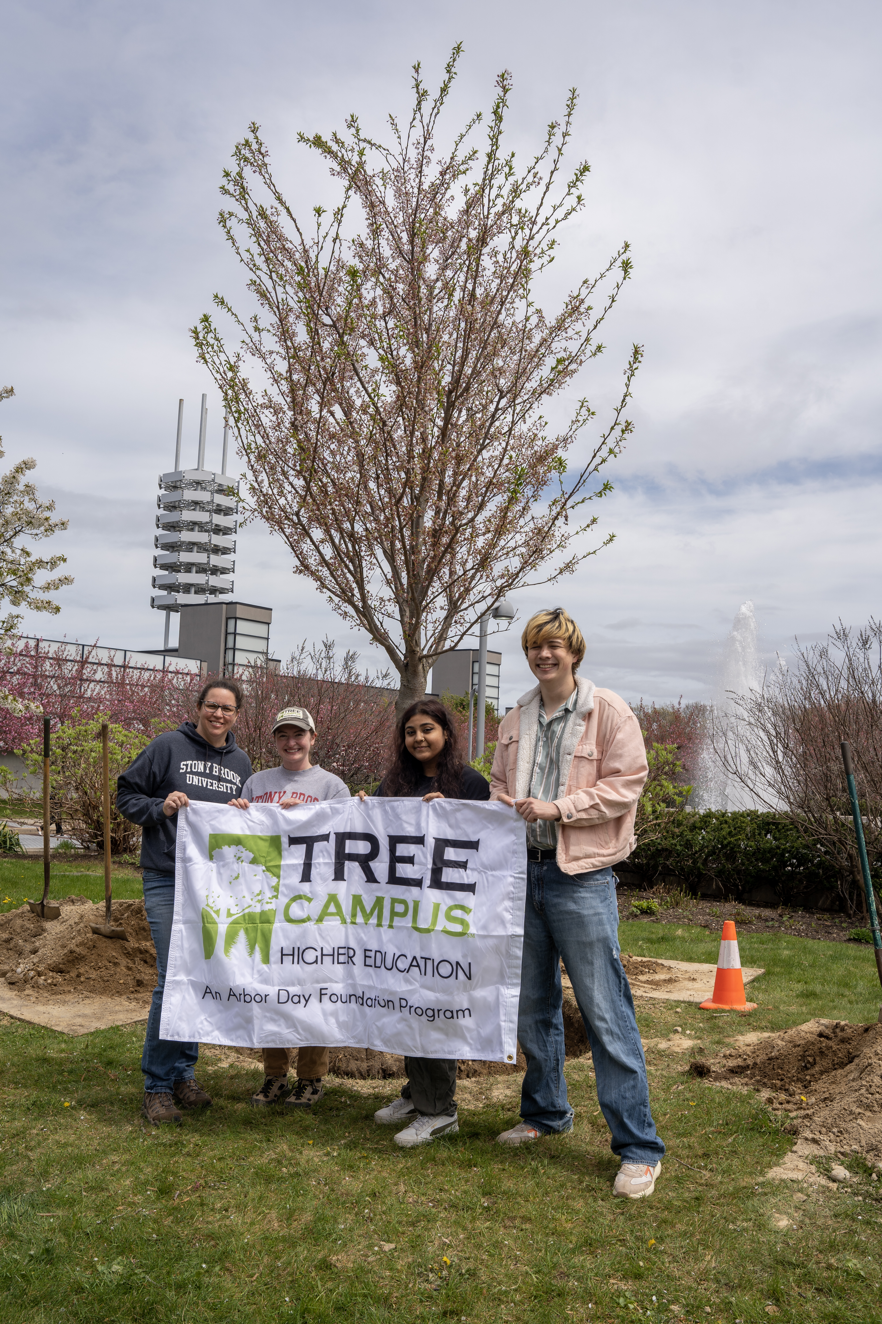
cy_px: 662
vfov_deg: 63.3
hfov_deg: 44.7
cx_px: 441
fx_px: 1073
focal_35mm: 29
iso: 100
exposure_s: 1/350
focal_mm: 29.2
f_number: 8
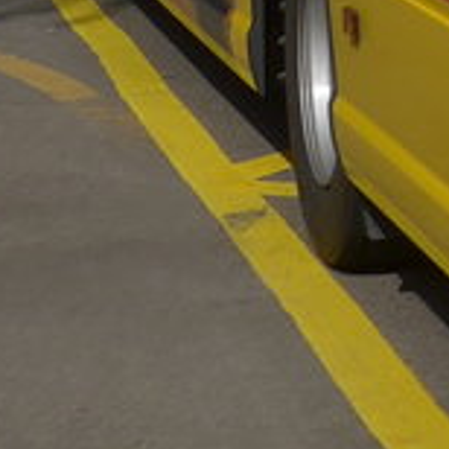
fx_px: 2935
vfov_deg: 8.2
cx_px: 1242
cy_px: -569
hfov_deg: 7.8
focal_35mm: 200
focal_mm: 6
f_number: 3.2
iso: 80
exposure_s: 1/1600
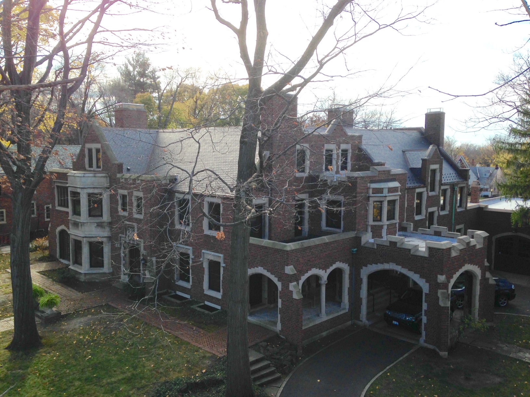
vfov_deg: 42.9
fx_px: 505
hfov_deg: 55.4
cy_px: 198
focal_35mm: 33
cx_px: 265
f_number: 2.4
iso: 50
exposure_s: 1/847
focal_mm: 4.12
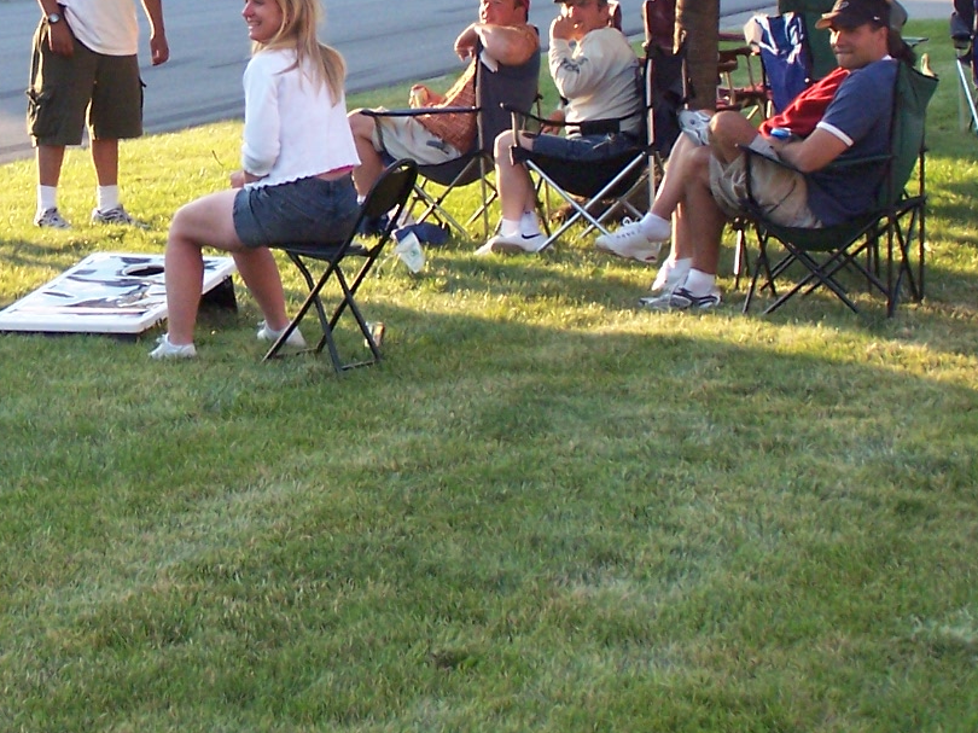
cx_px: 228
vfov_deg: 10.7
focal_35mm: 137
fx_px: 3869
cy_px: 36
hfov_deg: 14.3
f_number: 3.2
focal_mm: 11.1
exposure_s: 1/250
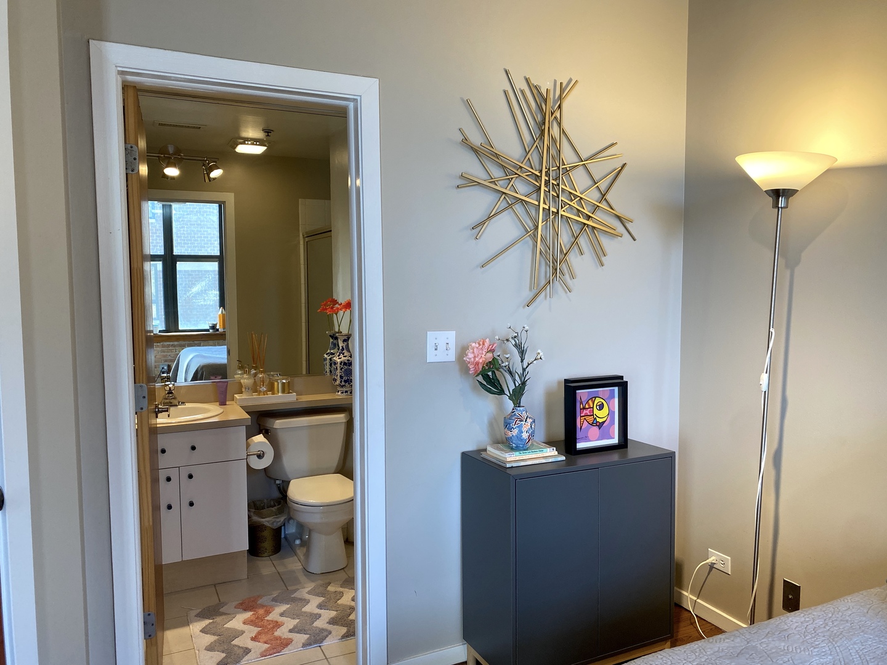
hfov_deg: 67.3
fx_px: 666
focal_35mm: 26
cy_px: 332
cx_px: 444
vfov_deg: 53.1
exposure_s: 1/120
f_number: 1.8
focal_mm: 4.25
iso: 125
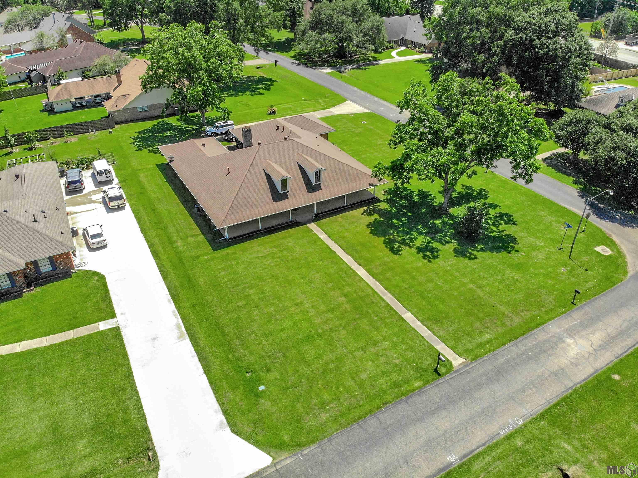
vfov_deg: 56.8
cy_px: 239
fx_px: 442
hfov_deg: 71.6
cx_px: 319
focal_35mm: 24
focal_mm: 4.5
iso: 100
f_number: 2.8
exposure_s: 1/593
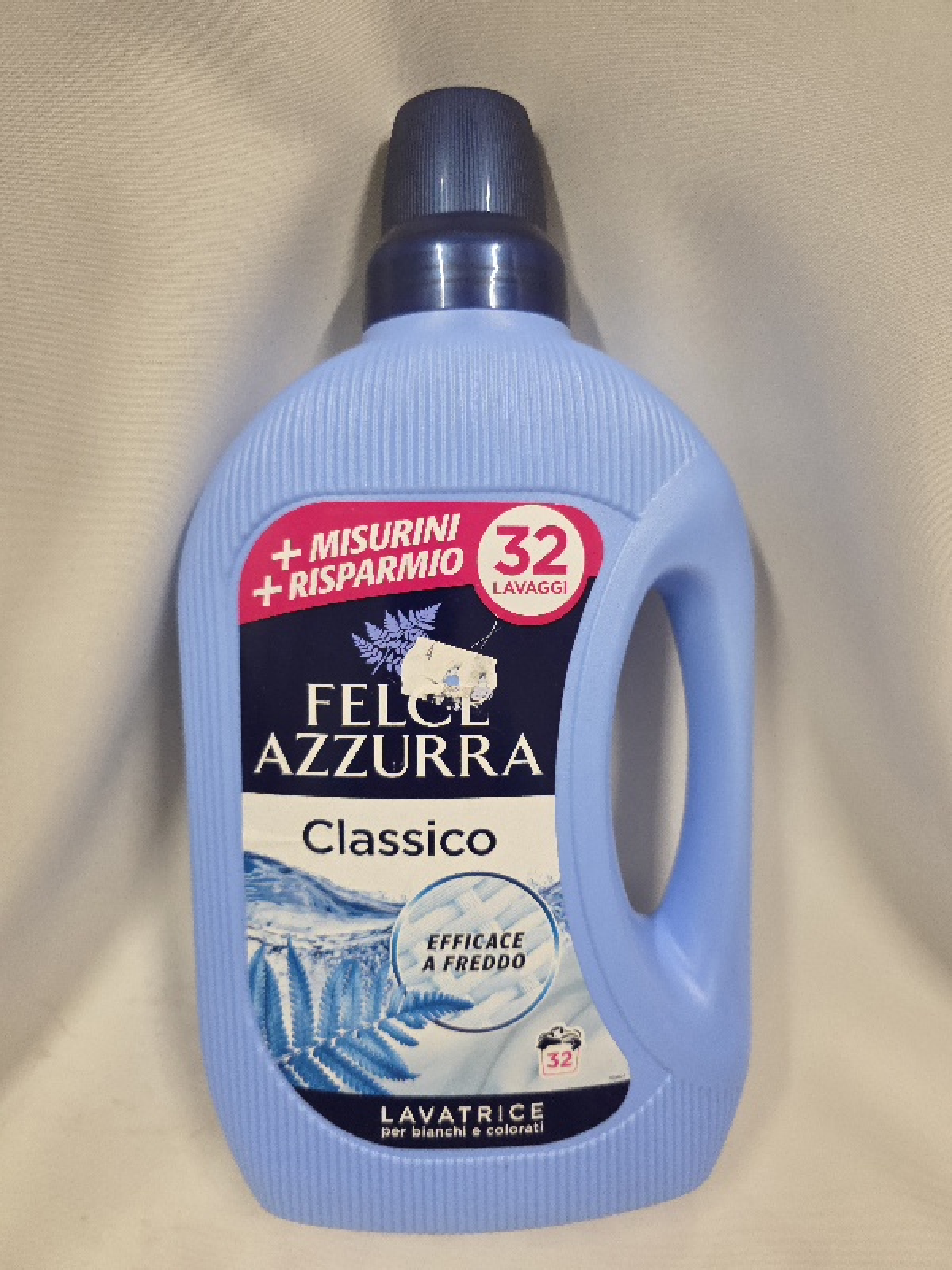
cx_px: 476
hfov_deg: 58.9
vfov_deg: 73.9
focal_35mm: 23
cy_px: 635
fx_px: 843
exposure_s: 1/101
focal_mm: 6.3
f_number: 1.7
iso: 500
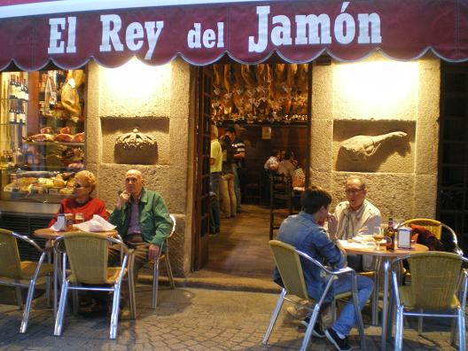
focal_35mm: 38
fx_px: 514
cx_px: 234
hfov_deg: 49.0
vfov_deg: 37.7
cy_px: 176
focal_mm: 6.3
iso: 400
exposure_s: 1/10
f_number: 3.1
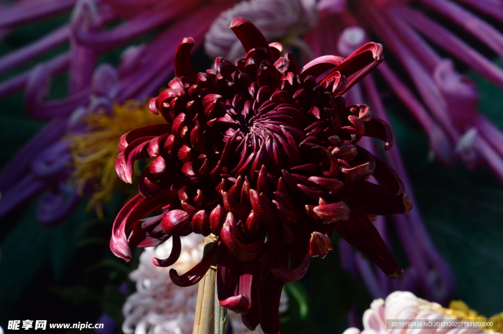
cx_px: 252
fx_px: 1675
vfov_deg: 11.4
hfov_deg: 17.1
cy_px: 167
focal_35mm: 120
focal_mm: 80
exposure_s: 1/250
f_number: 18
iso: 720
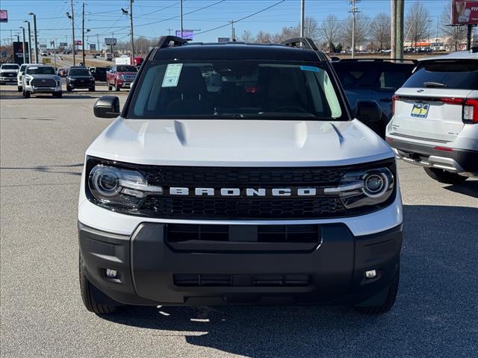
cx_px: 239
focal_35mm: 48
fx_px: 663
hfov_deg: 39.7
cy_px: 179
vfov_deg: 30.3
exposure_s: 1/4608
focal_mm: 6.76
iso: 64
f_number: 1.78
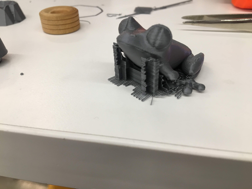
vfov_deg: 48.2
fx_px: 211
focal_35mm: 29
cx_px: 126
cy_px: 94
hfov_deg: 61.7
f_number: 2.2
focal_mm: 4.15
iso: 40
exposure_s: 1/30
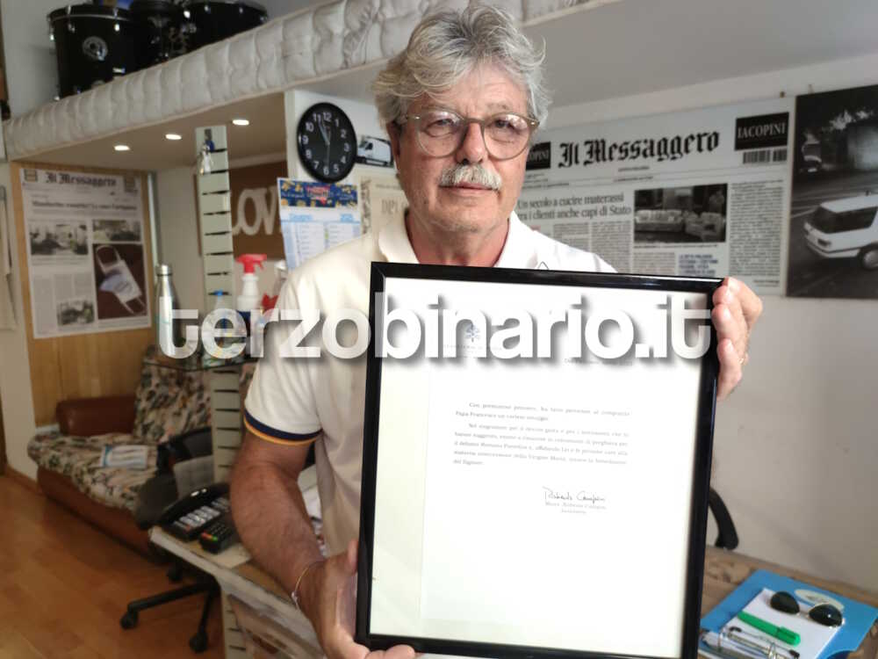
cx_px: 439
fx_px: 609
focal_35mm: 24
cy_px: 330
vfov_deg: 56.8
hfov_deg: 71.6
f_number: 1.69
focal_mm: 6.72
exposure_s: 1/576
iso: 800
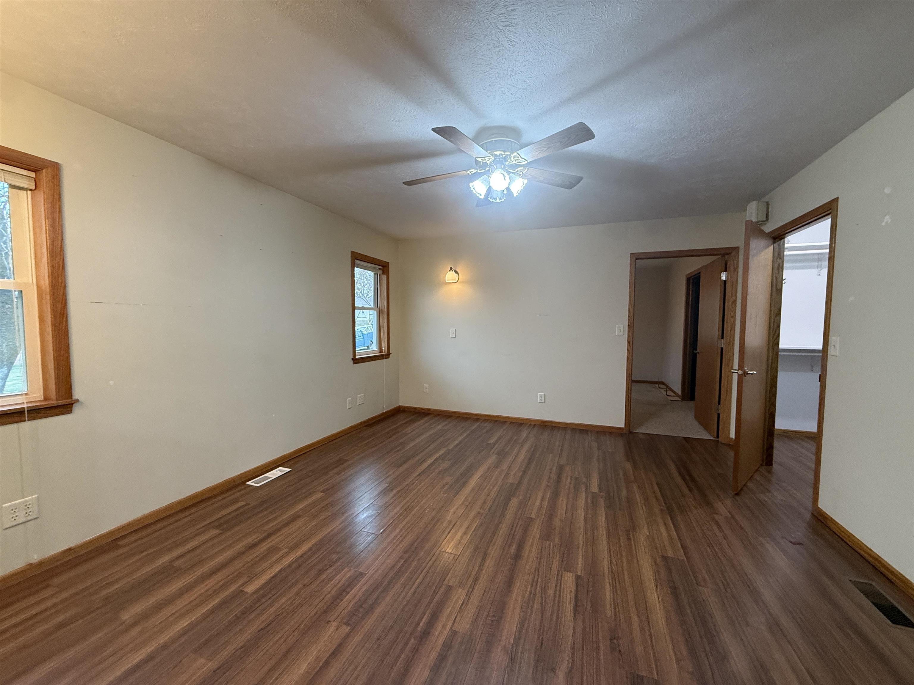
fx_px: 370
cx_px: 457
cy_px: 342
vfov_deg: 85.7
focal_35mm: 14
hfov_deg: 102.1
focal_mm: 2.22
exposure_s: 1/60
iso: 400
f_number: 2.2
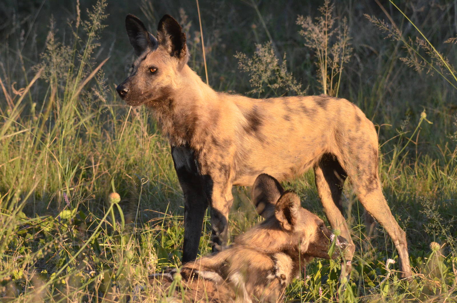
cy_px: 152
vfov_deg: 3.7
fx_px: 4751
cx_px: 228
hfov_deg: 5.5
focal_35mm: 375
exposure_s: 1/1250
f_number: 9
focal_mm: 250
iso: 2500
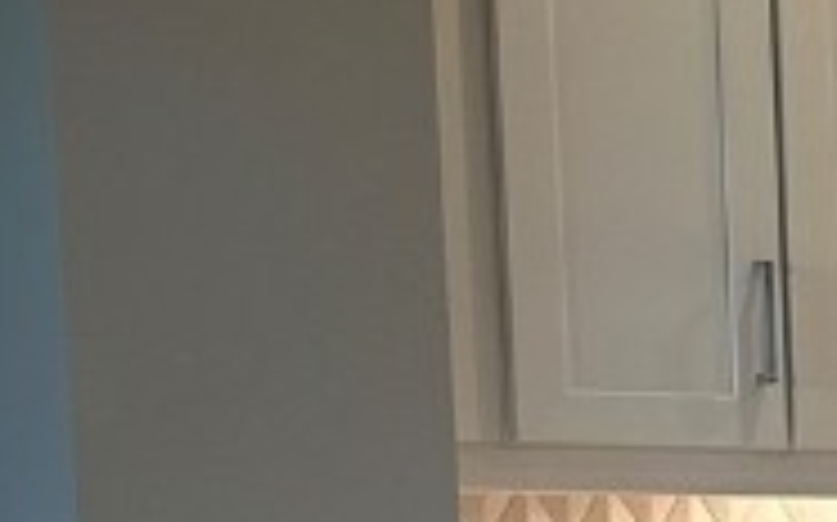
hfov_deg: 11.5
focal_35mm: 140
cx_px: 2182
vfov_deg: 9.0
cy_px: 909
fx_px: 3192
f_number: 1.78
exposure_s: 1/120
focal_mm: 6.86
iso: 80
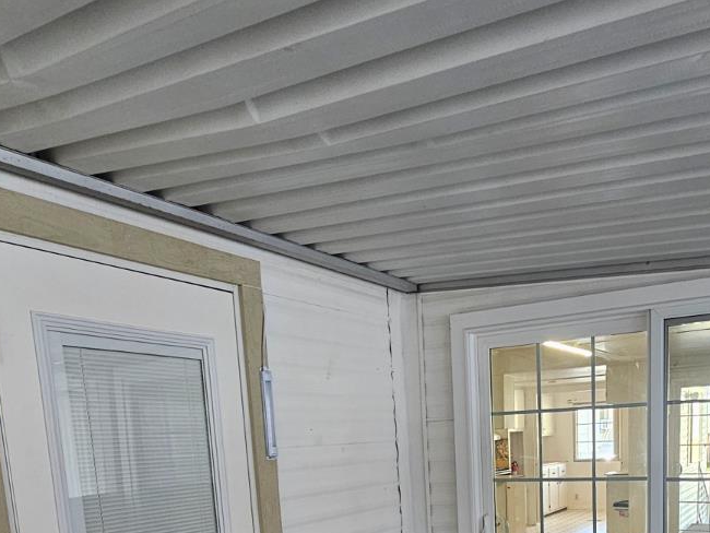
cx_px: 442
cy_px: 543
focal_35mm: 30
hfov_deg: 59.2
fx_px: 616
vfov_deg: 40.5
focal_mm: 2.2
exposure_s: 1/60
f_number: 2.2
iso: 200
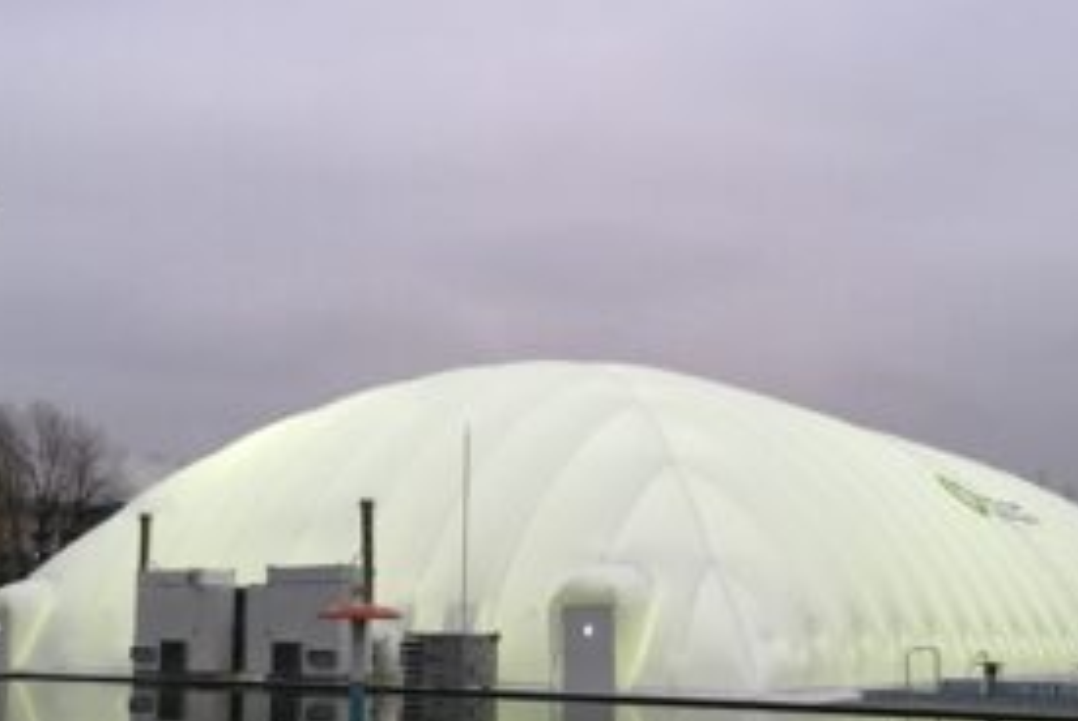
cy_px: 488
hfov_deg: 42.7
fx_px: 1379
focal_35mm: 46
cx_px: 545
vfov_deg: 29.1
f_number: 2.2
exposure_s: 1/17
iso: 320
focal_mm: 4.15
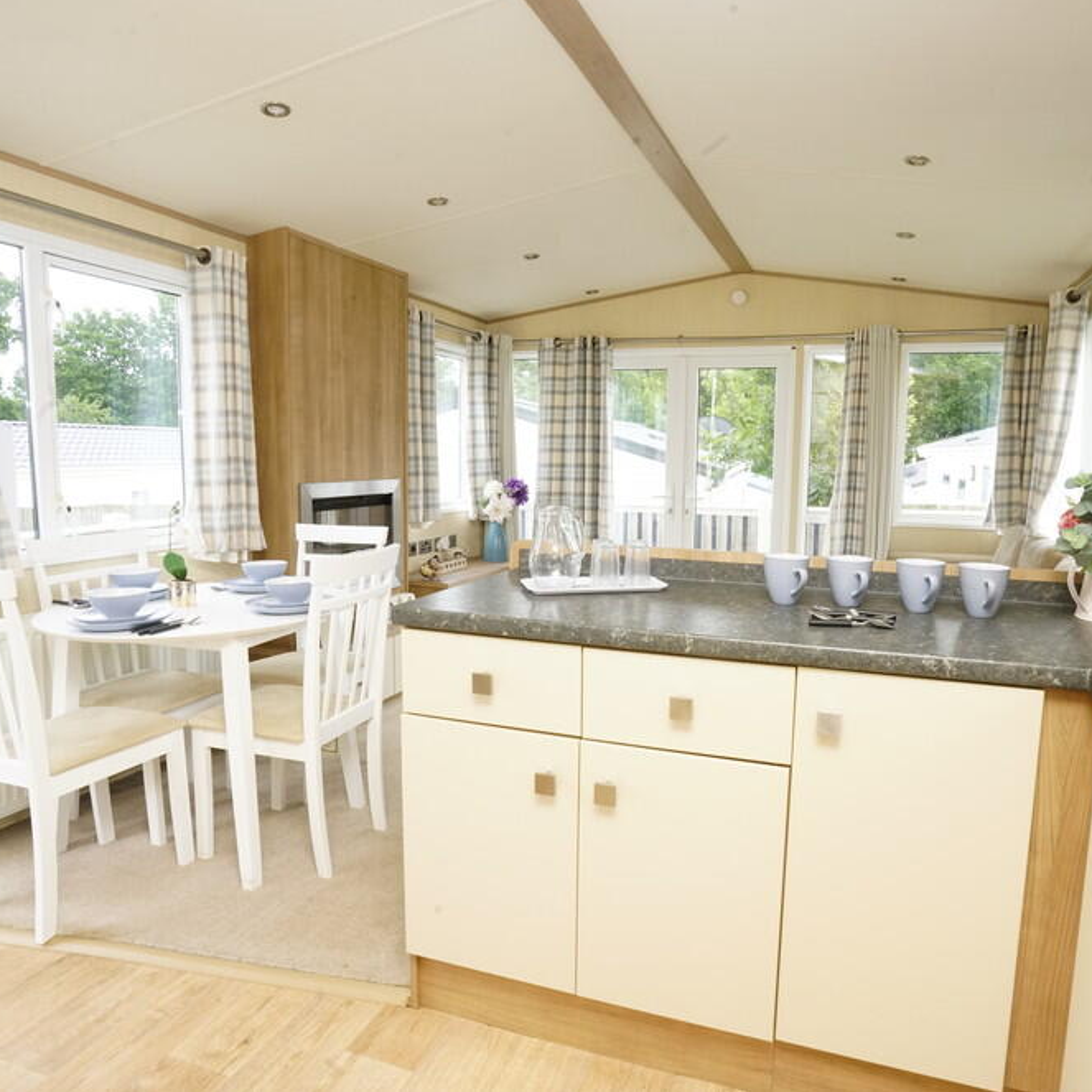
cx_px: 632
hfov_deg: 71.7
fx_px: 749
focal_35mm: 21
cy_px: 531
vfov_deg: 72.1
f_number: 16
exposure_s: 1/60
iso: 2500
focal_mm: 16
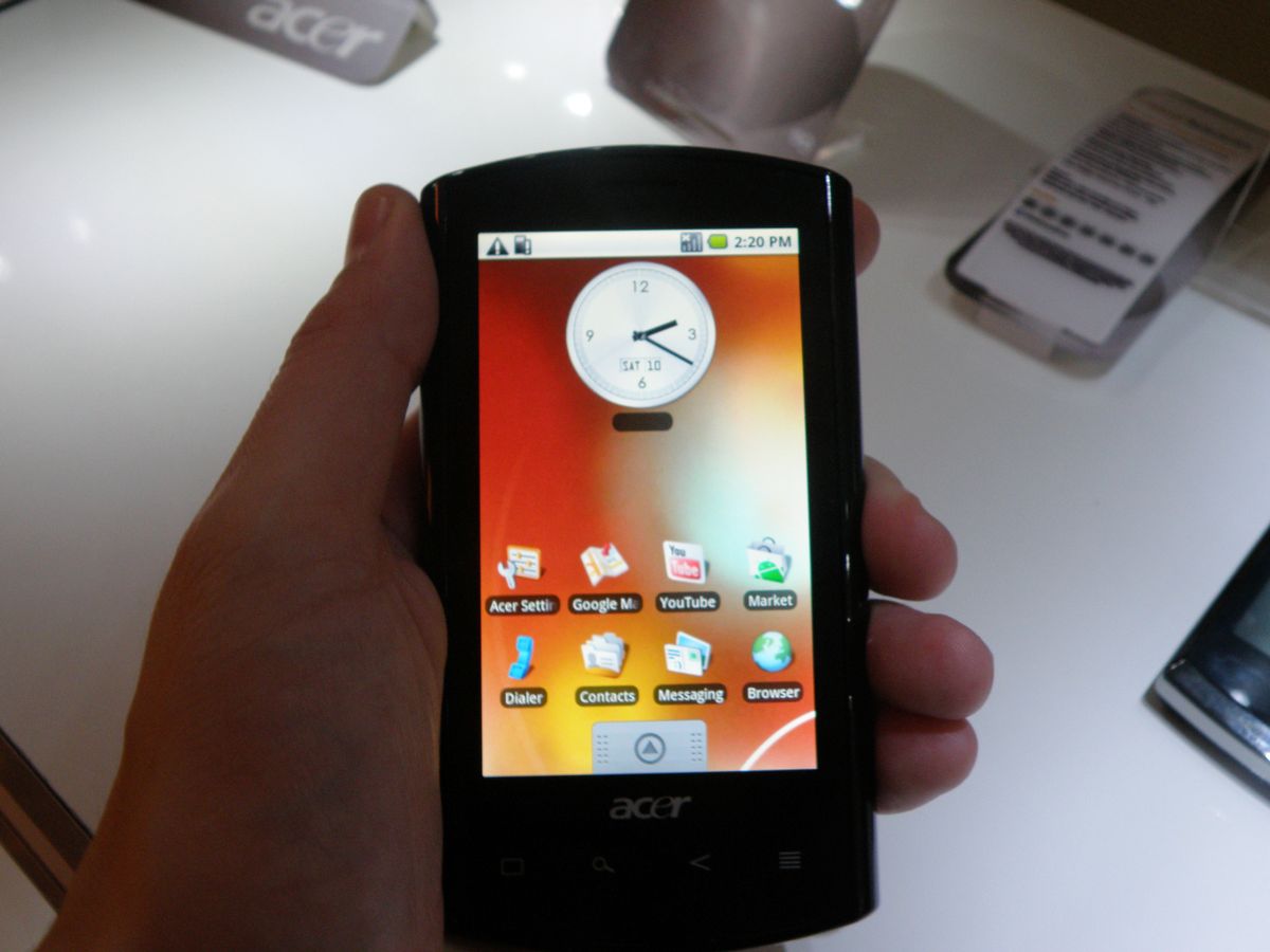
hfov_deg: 50.1
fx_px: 1357
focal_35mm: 37
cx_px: 635
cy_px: 476
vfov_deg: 38.7
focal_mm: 6.64
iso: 125
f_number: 3.2
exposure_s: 1/15
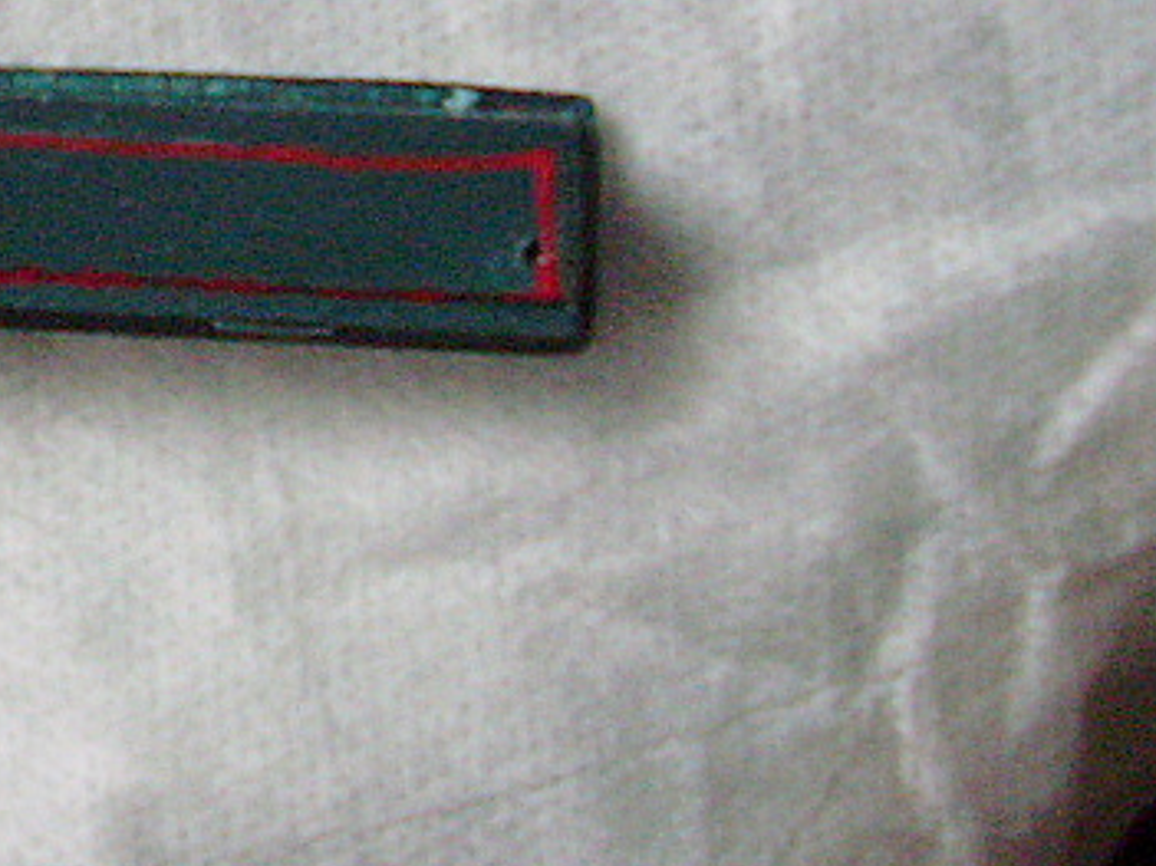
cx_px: -244
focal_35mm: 111
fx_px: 3706
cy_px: -138
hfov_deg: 16.9
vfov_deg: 13.0
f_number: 3
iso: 200
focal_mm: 6.3
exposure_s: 1/20
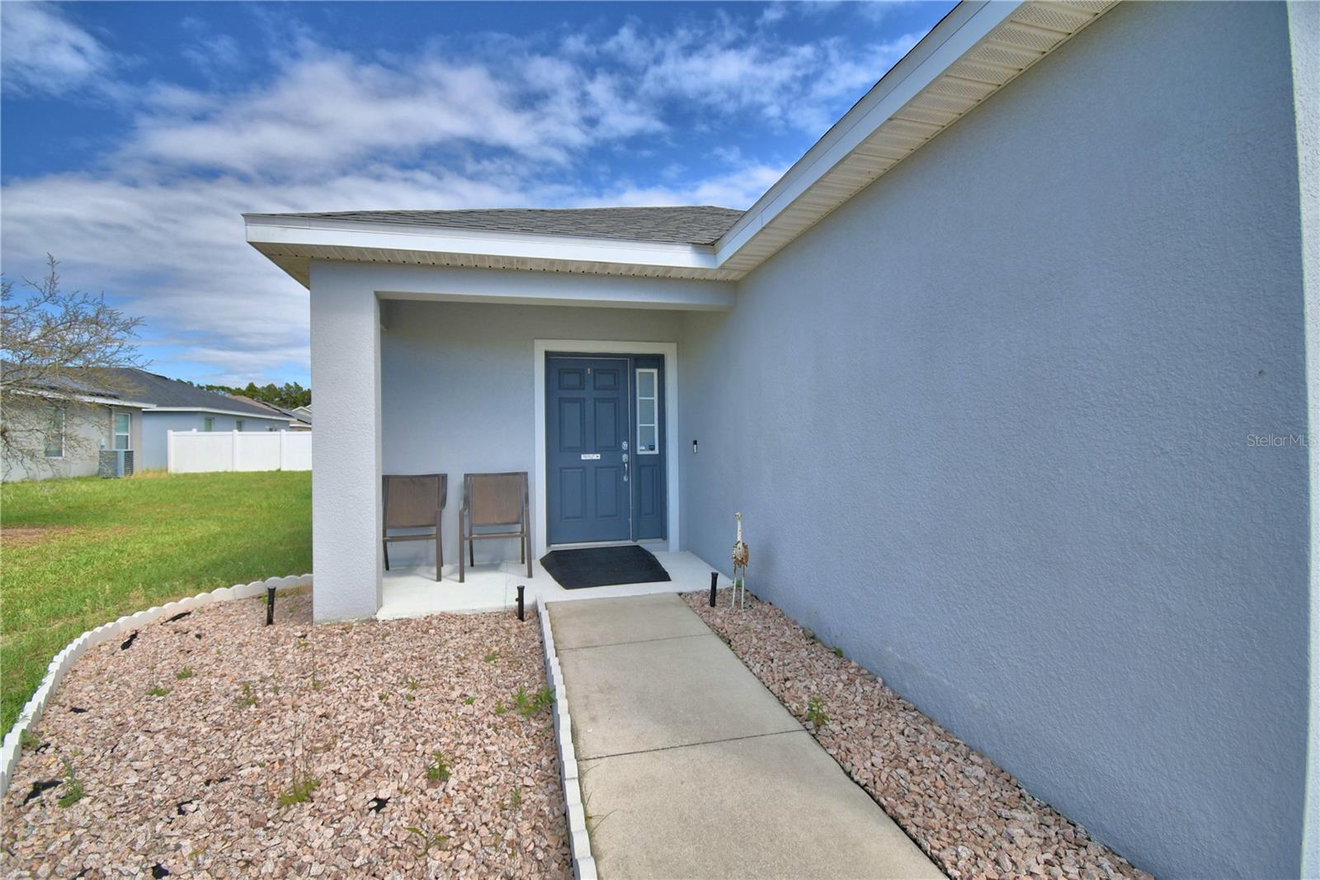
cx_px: 660
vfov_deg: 77.3
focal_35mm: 15
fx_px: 550
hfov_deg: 100.4
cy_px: 440
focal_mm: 10
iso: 100
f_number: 4.5
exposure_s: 1/1250
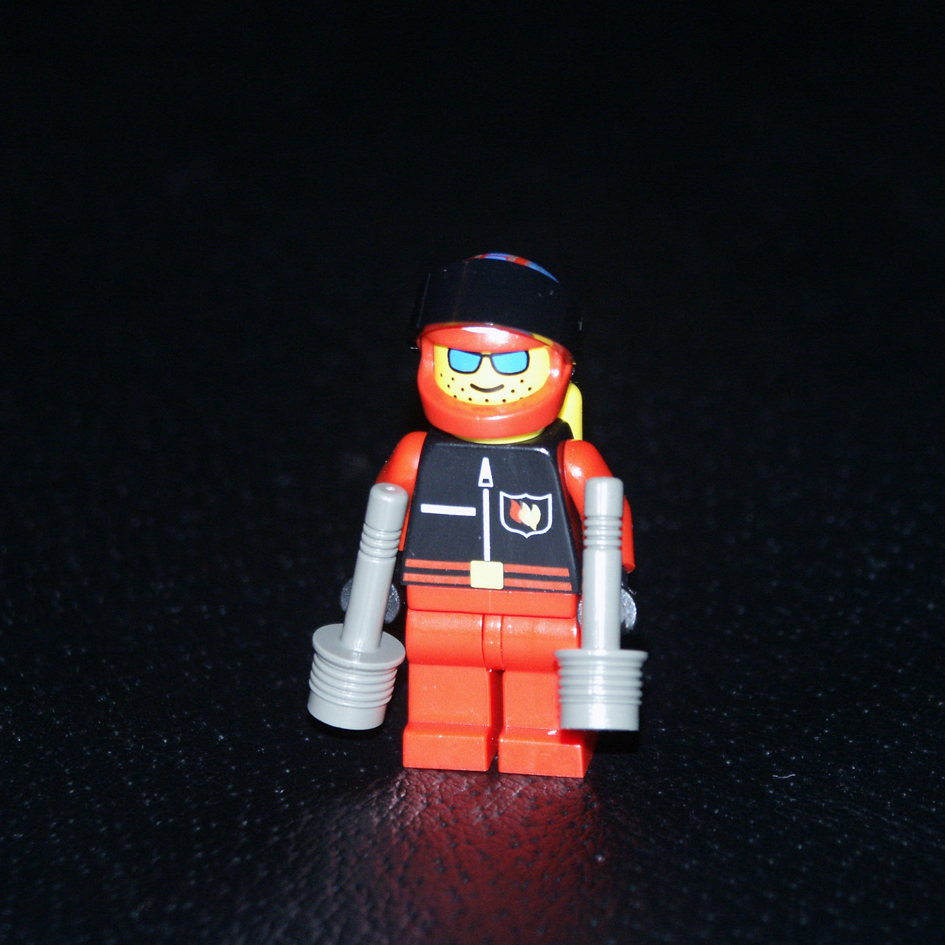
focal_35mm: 241
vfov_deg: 7.3
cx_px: 482
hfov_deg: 7.3
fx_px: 7443
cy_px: 462
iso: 200
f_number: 3.5
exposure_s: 1/180
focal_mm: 50.48
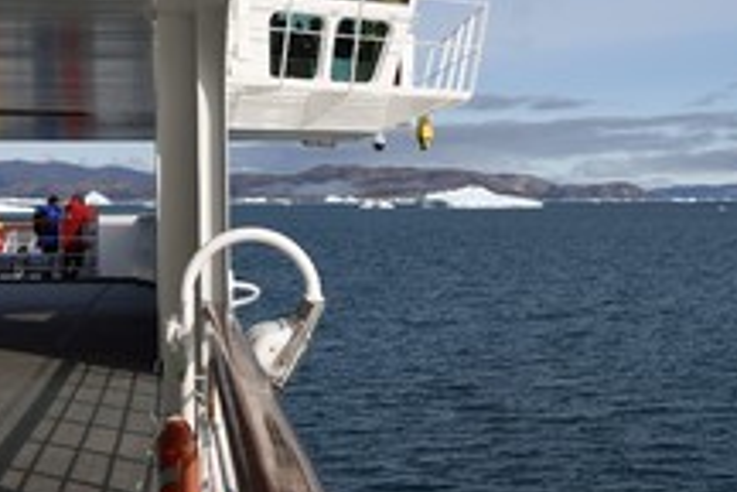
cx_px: 524
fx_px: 1597
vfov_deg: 17.5
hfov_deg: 25.8
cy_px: 253
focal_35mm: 78
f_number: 18
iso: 200
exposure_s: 1/250
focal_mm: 40
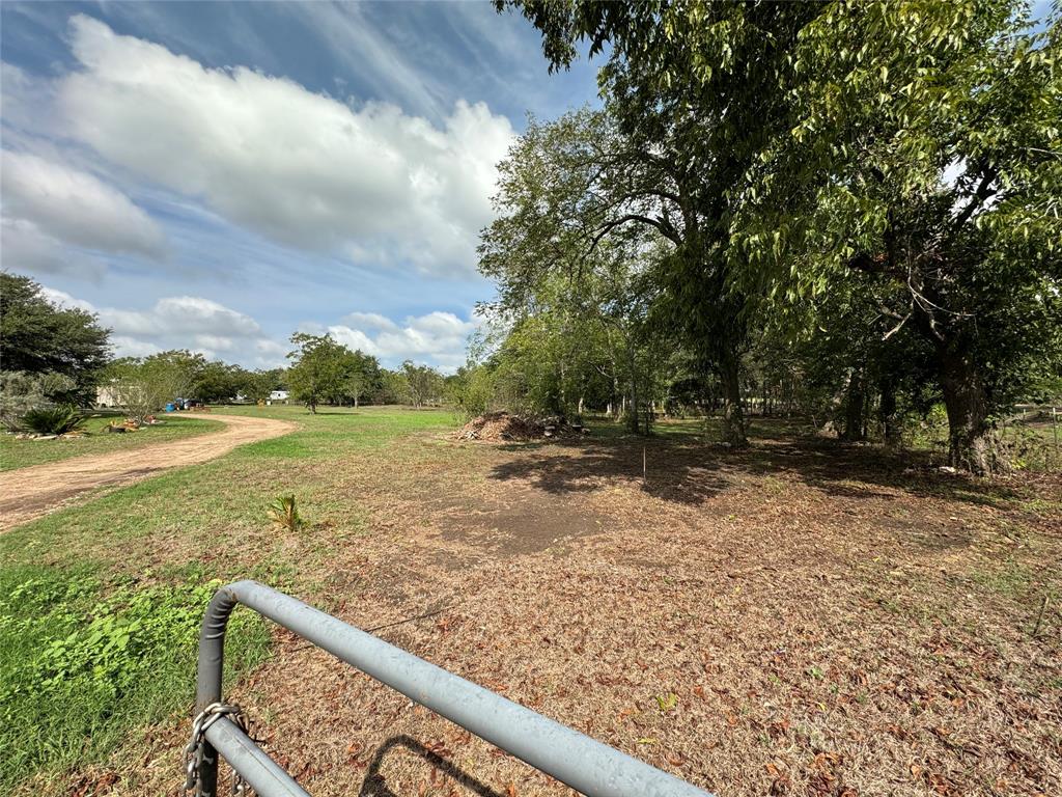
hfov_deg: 102.1
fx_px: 430
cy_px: 398
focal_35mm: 14
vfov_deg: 85.7
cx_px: 531
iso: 50
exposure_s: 1/1832
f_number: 2.2
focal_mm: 2.22
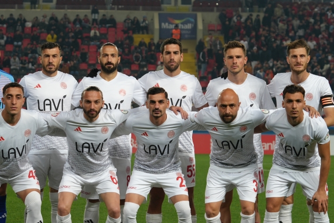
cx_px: 139
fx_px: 1549
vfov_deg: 8.2
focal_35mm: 167
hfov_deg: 12.3
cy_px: 144
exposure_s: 1/160
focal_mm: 70
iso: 250
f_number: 4
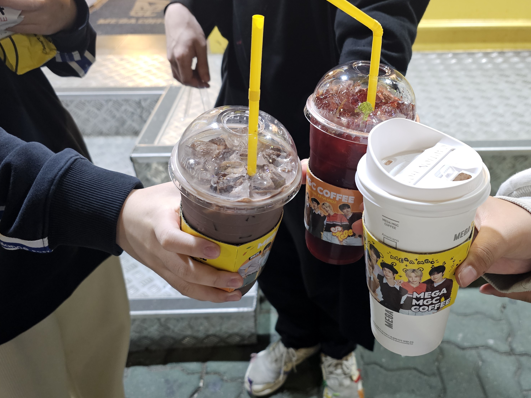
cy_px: 183
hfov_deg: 58.0
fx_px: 476
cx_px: 313
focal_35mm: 31
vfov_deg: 45.4
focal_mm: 6.3
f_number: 1.7
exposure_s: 1/60
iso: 640
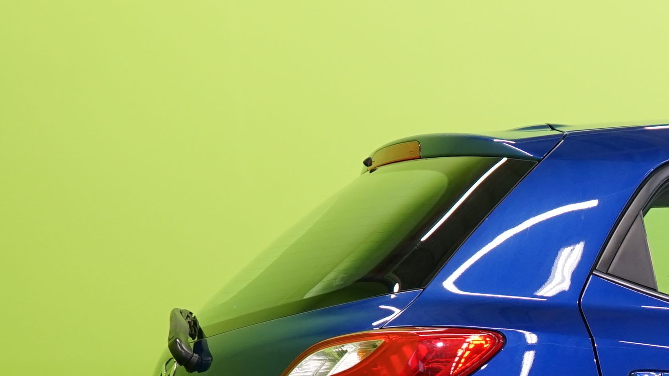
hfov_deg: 15.3
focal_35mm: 134
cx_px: 869
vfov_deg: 8.9
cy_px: 494
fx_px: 2377
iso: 500
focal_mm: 35
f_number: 5
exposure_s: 1/30
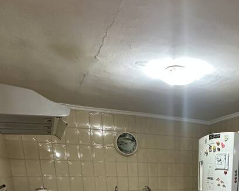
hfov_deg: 46.9
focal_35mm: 36
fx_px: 255
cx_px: 199
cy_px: 236
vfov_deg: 32.8
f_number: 2.2
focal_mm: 2.22
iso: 320
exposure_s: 1/60
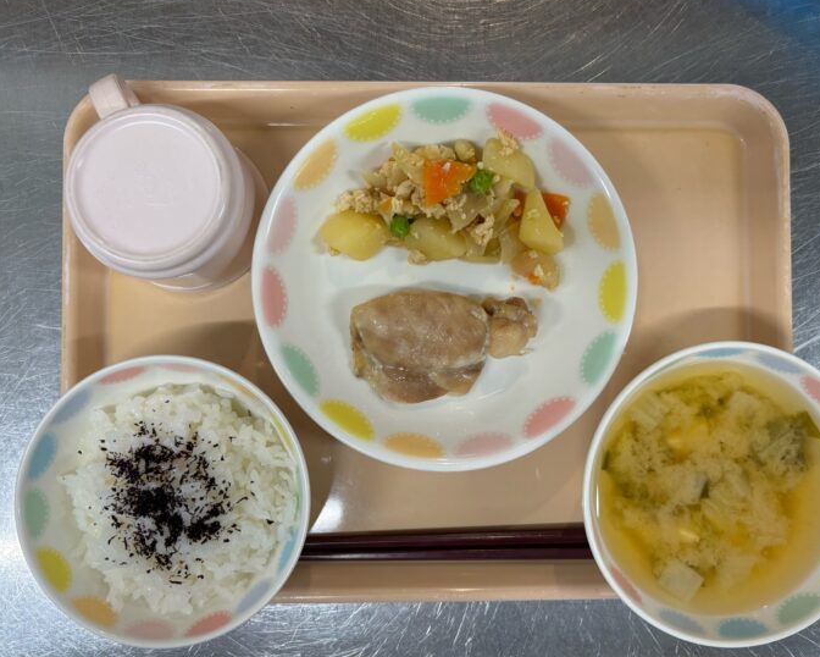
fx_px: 704
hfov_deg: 60.4
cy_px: 315
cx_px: 427
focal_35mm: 29
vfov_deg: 50.0
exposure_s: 1/120
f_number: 1.6
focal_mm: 5.96
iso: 125
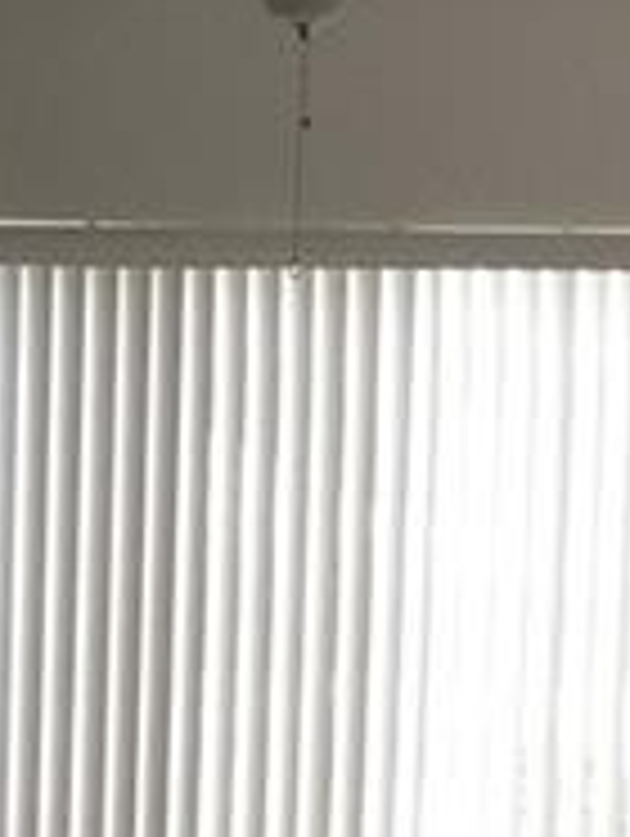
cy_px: 1174
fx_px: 4527
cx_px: 32
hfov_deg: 7.9
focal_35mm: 187
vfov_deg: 10.3
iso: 25
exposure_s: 1/15
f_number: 2.2
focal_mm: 4.15
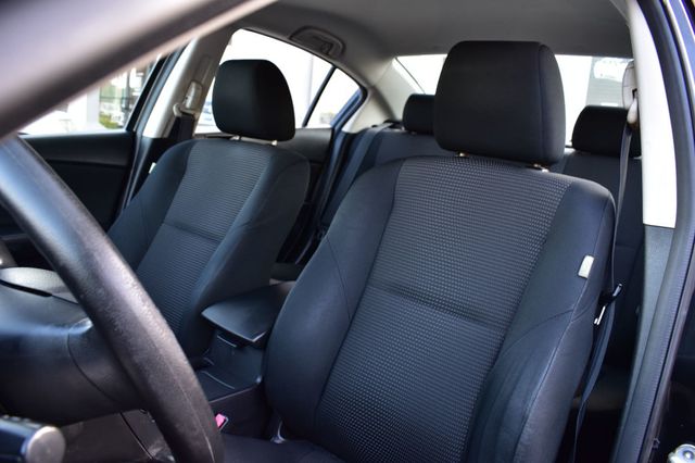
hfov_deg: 67.4
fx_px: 521
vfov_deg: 47.9
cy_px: 232
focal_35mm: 27
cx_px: 348
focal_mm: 18
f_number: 7.1
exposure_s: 1/25
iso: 400
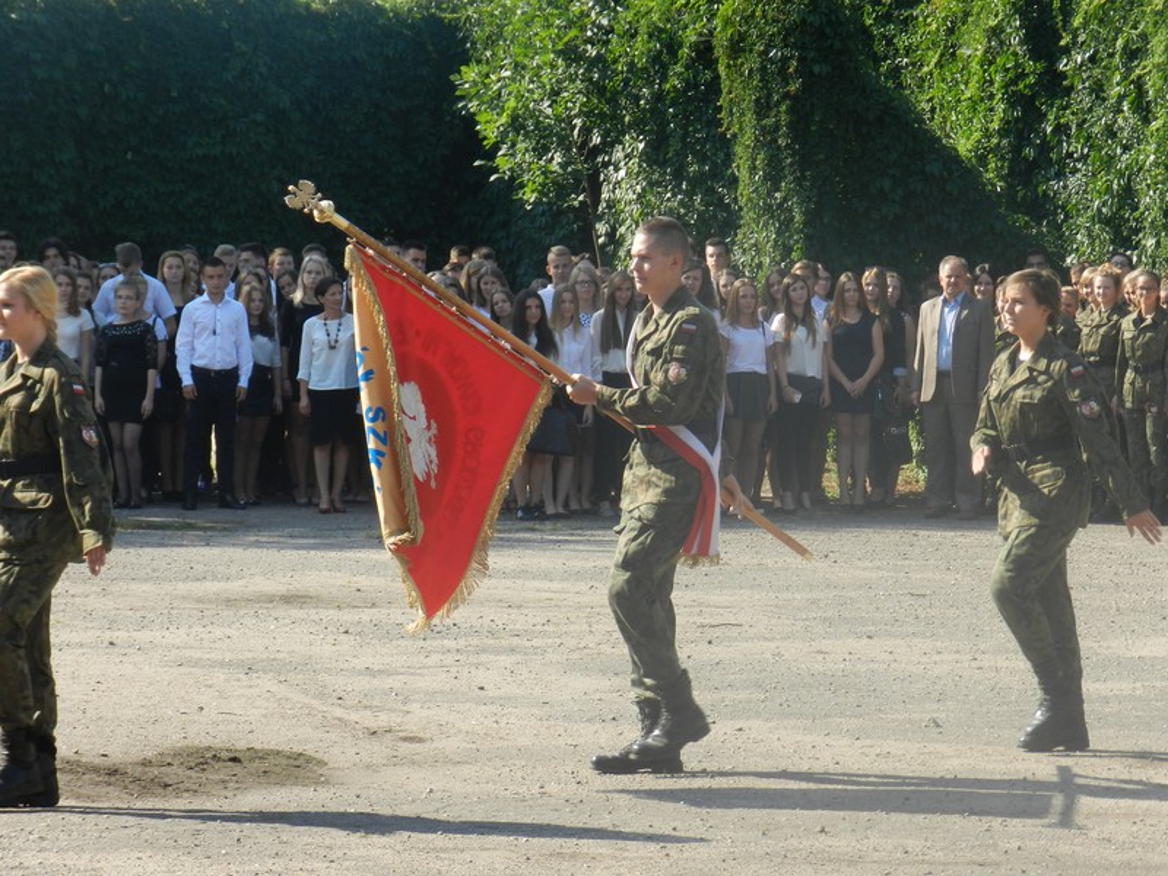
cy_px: 438
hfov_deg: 12.3
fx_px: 5399
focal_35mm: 160
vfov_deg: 9.3
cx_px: 584
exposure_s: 1/320
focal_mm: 28.4
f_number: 5.3
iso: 160
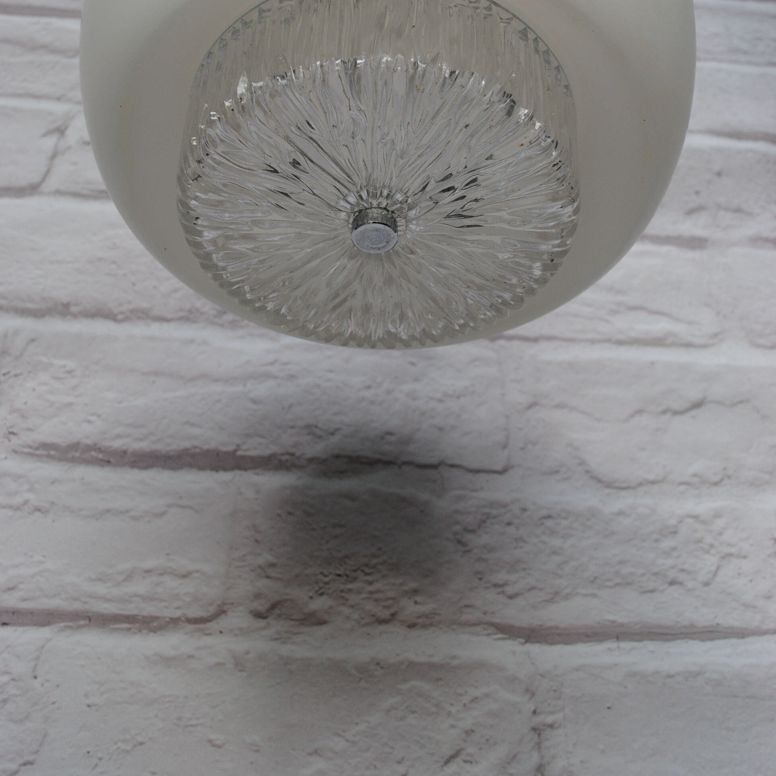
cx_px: 388
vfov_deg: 36.5
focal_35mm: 46
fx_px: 1167
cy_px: 273
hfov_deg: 36.8
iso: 200
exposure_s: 1/125
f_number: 5.6
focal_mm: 24
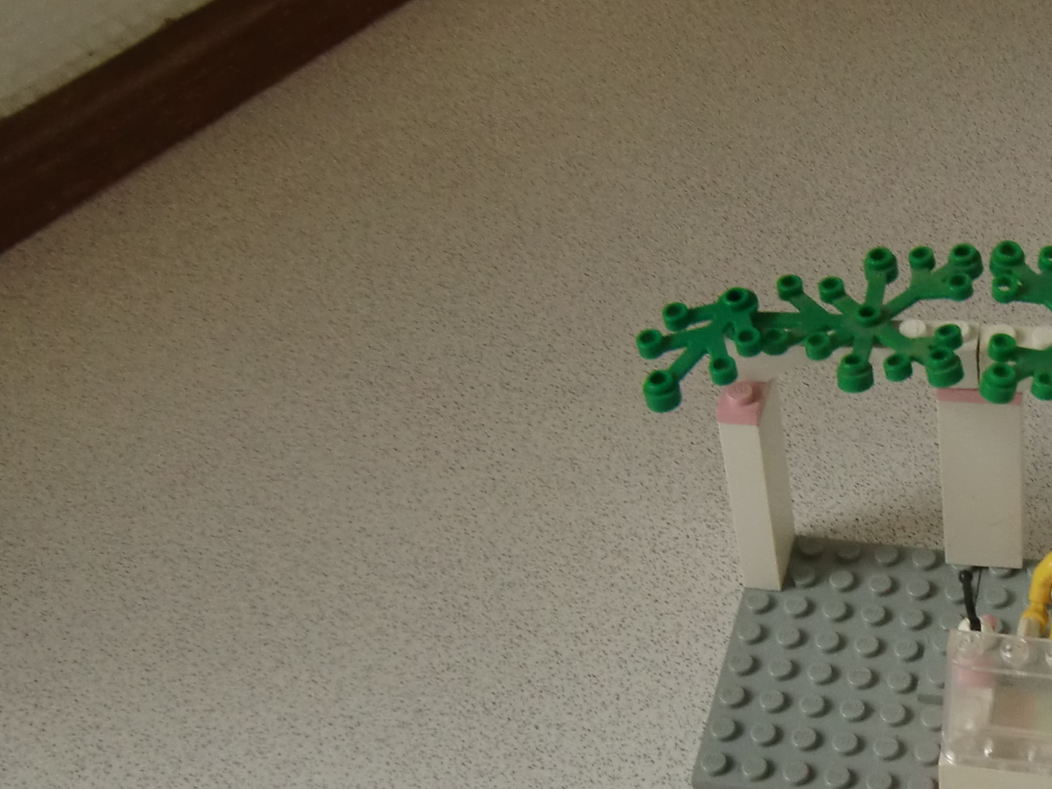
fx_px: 1702
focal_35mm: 56
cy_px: 530
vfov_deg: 25.9
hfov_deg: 32.5
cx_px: 960
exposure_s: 1/60
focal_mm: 4.3
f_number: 3.2
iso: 100
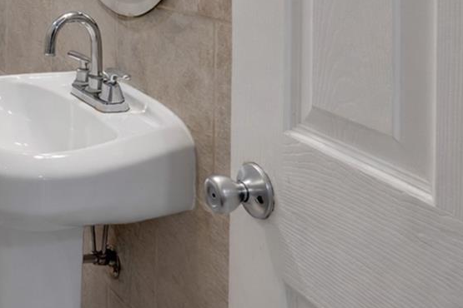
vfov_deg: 24.1
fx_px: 630
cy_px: -92
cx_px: -68
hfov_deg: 33.9
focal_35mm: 49
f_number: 8
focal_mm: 17
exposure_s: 1/350
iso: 640
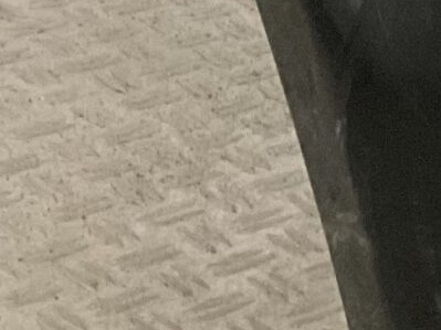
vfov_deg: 8.0
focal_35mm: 186
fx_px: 2369
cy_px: 75
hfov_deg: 8.6
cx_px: 1388
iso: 160
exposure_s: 1/50
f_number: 1.8
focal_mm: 3
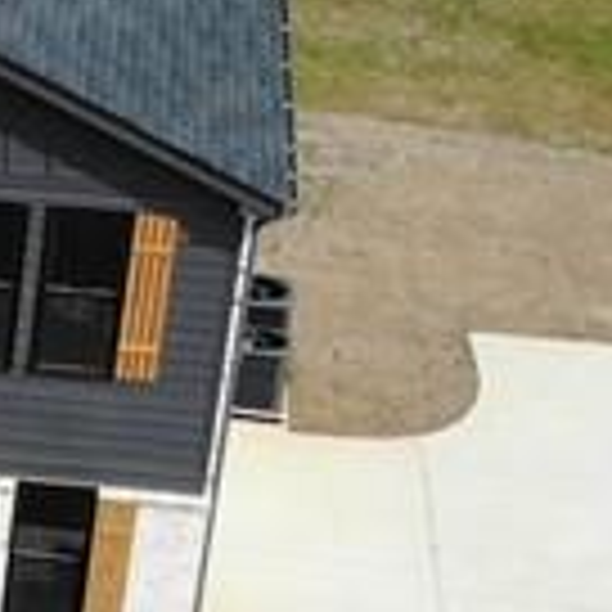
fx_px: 3200
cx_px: -675
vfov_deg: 10.9
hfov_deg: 10.0
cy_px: 542
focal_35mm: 160
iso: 100
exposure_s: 1/970
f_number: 2.8
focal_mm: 4.5
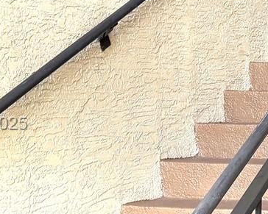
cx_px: 387
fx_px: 817
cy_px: 124
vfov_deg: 14.9
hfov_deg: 17.1
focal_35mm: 103
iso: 200
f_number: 1.78
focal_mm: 6.76
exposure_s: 1/234
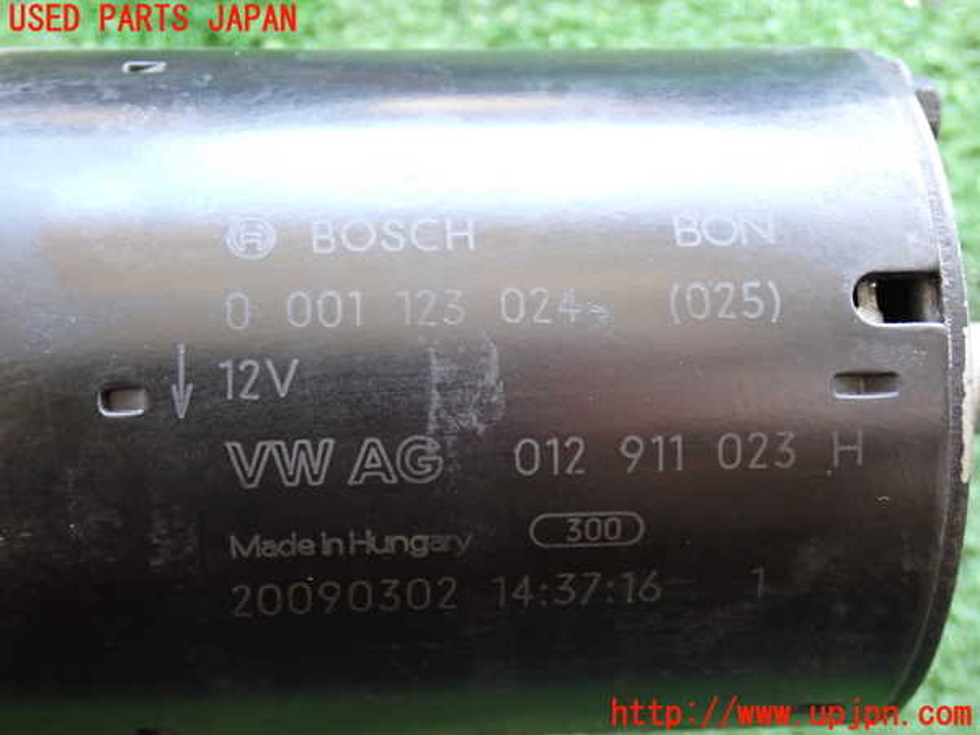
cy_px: 368
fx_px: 1529
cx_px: 490
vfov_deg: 27.0
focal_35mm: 54
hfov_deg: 35.5
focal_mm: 9.65
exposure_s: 1/50
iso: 500
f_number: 3.3
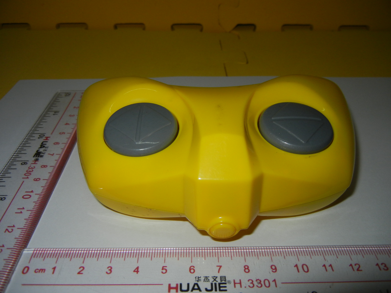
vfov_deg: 46.8
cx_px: 196
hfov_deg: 60.0
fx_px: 339
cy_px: 146
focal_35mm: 30
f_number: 7
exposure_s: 1/30
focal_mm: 5.4
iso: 200
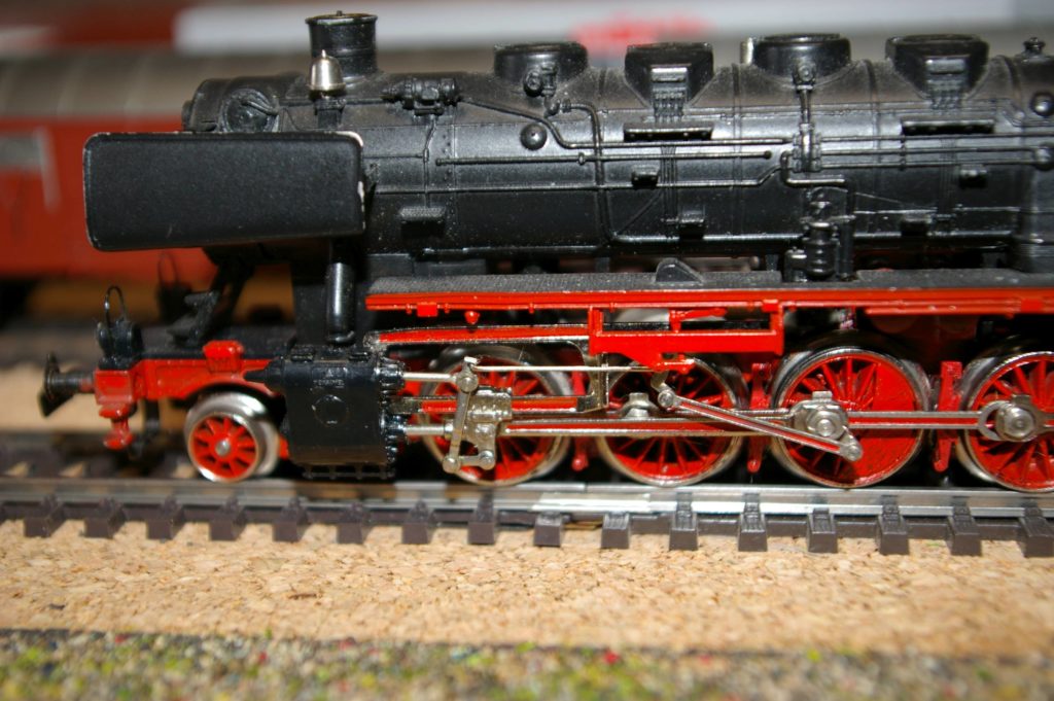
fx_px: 1448
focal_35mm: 50
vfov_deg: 27.2
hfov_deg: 40.0
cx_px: 527
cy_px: 350
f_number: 4
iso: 200
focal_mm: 33
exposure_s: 1/45
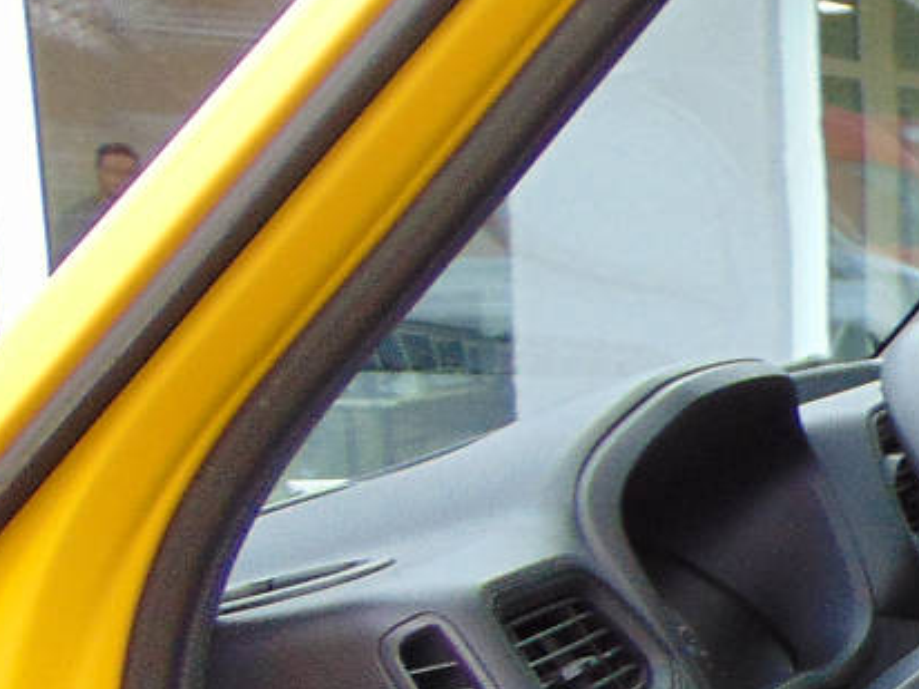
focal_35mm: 97
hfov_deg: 16.6
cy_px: 642
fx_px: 2575
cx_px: 1700
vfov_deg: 15.0
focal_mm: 4.5
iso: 100
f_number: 3
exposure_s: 1/30
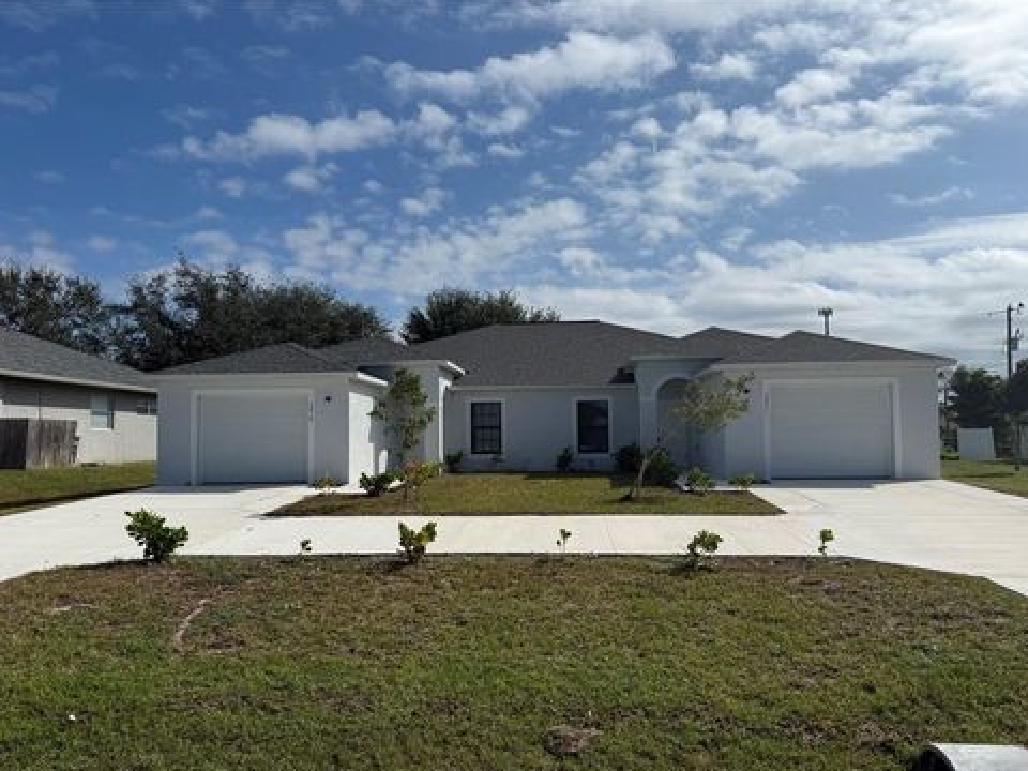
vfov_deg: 54.9
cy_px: 399
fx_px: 742
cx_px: 518
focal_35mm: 25
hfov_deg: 69.4
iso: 80
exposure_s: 1/11905
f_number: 1.78
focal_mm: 6.76
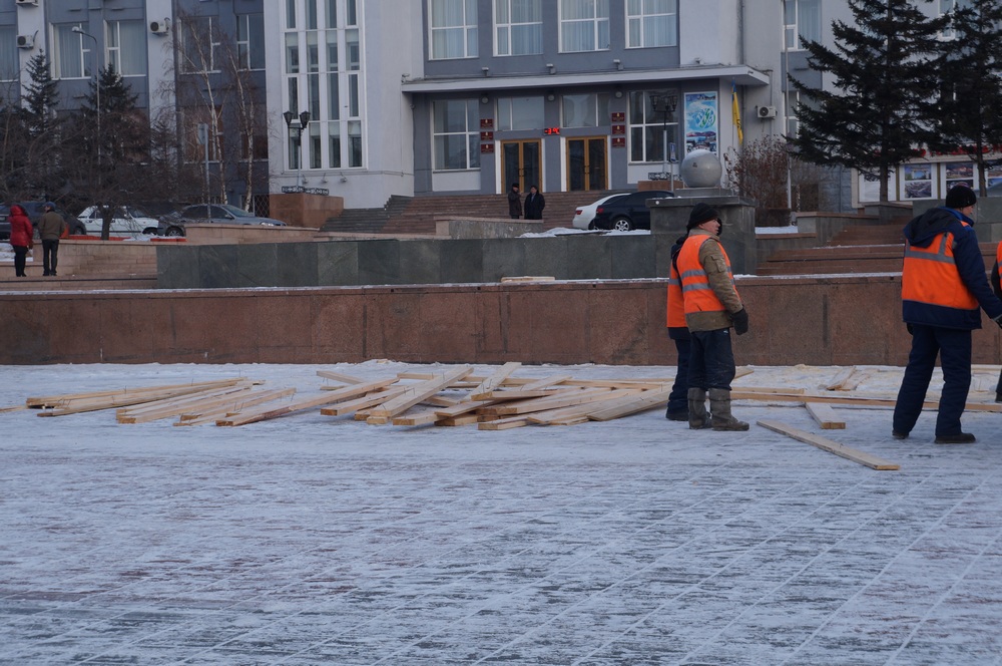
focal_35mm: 82
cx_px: 501
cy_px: 333
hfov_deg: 24.6
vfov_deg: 16.5
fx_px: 2293
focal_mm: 55
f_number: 9
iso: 200
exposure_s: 1/250
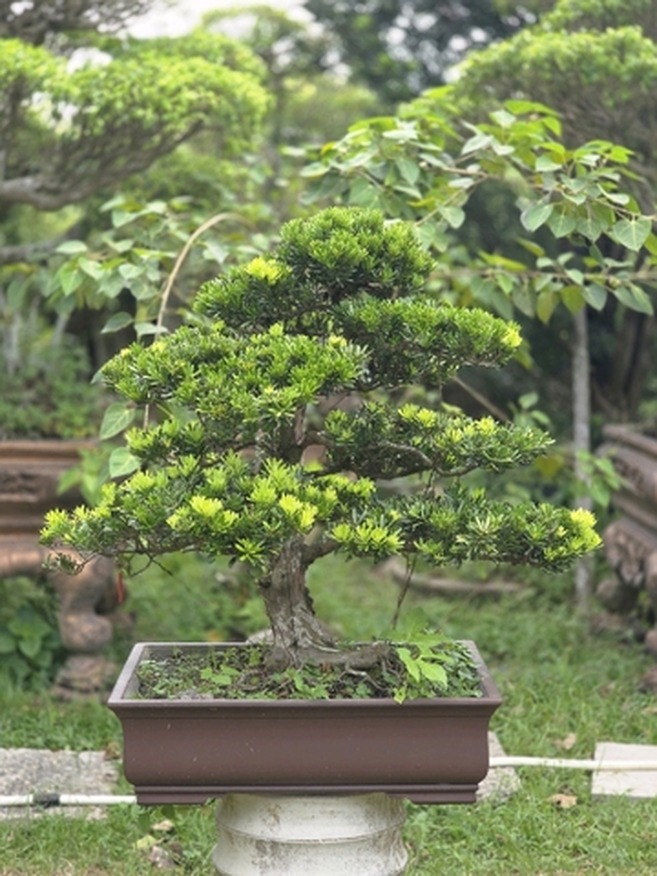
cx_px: 328
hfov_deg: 21.3
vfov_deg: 28.2
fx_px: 1746
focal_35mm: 69
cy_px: 438
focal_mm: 7.9
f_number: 2.4
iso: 50
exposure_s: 1/244
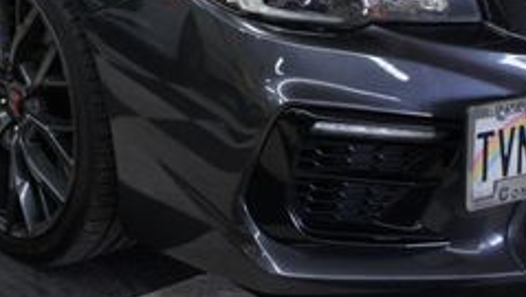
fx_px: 1173
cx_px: 189
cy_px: -86
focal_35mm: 84
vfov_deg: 13.9
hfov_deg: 25.2
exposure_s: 1/30
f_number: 4
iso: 250
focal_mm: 20
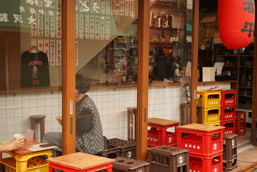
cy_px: 86
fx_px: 357
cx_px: 128
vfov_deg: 27.0
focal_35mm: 50
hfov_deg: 39.6
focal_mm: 50
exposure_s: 1/500
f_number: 5
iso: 2000
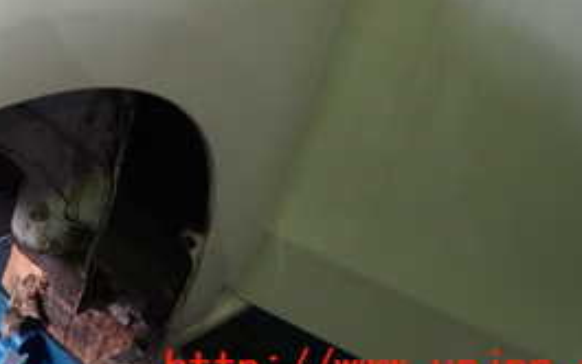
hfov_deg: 31.5
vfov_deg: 20.1
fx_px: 952
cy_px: -94
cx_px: 2
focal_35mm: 60
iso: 160
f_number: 2
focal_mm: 4.5
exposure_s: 1/60
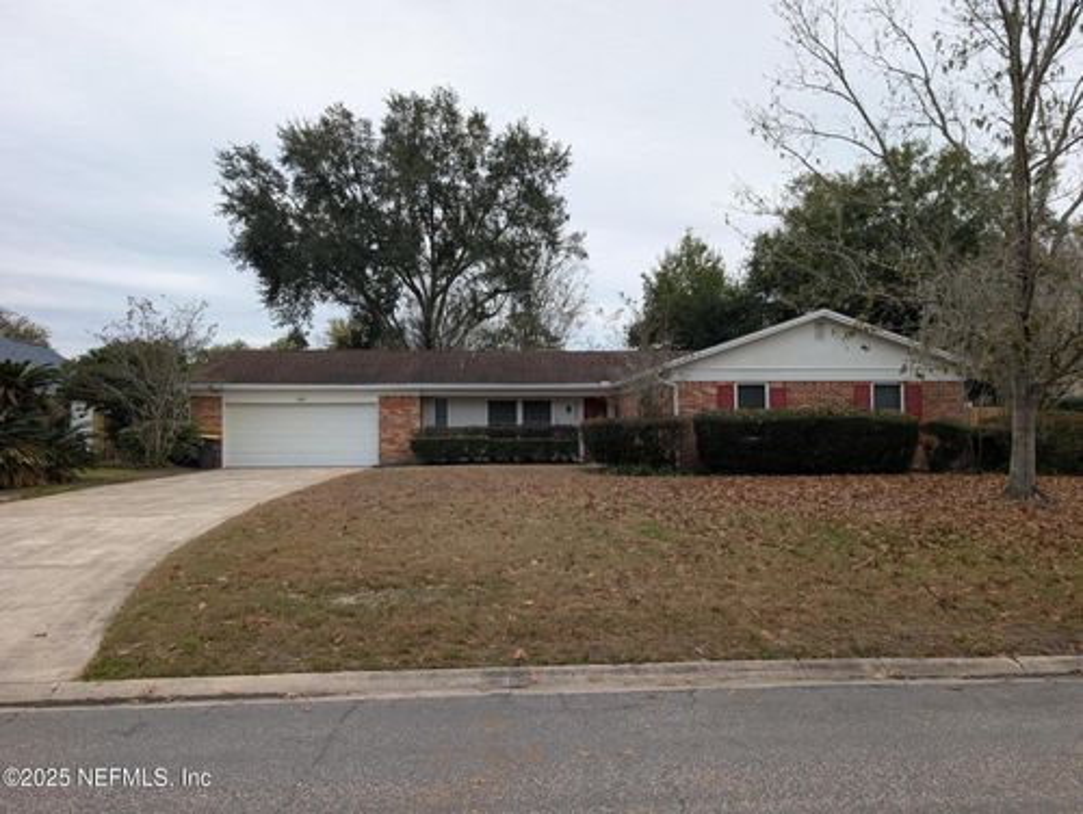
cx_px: 542
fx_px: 752
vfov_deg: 56.9
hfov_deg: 71.5
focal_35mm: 24
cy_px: 407
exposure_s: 1/168
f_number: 1.68
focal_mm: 6.9
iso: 22
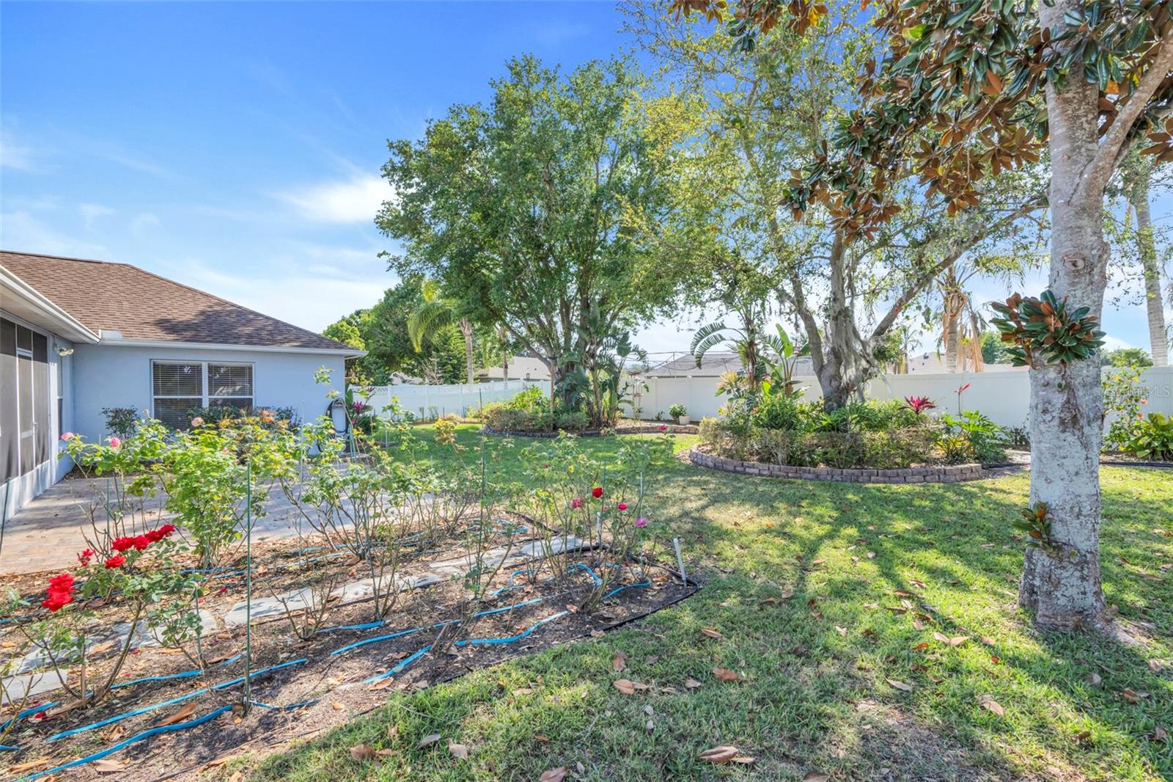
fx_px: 521
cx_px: 586
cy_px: 391
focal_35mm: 16
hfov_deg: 96.7
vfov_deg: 73.7
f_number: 9
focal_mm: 16
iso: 250
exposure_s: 1/30
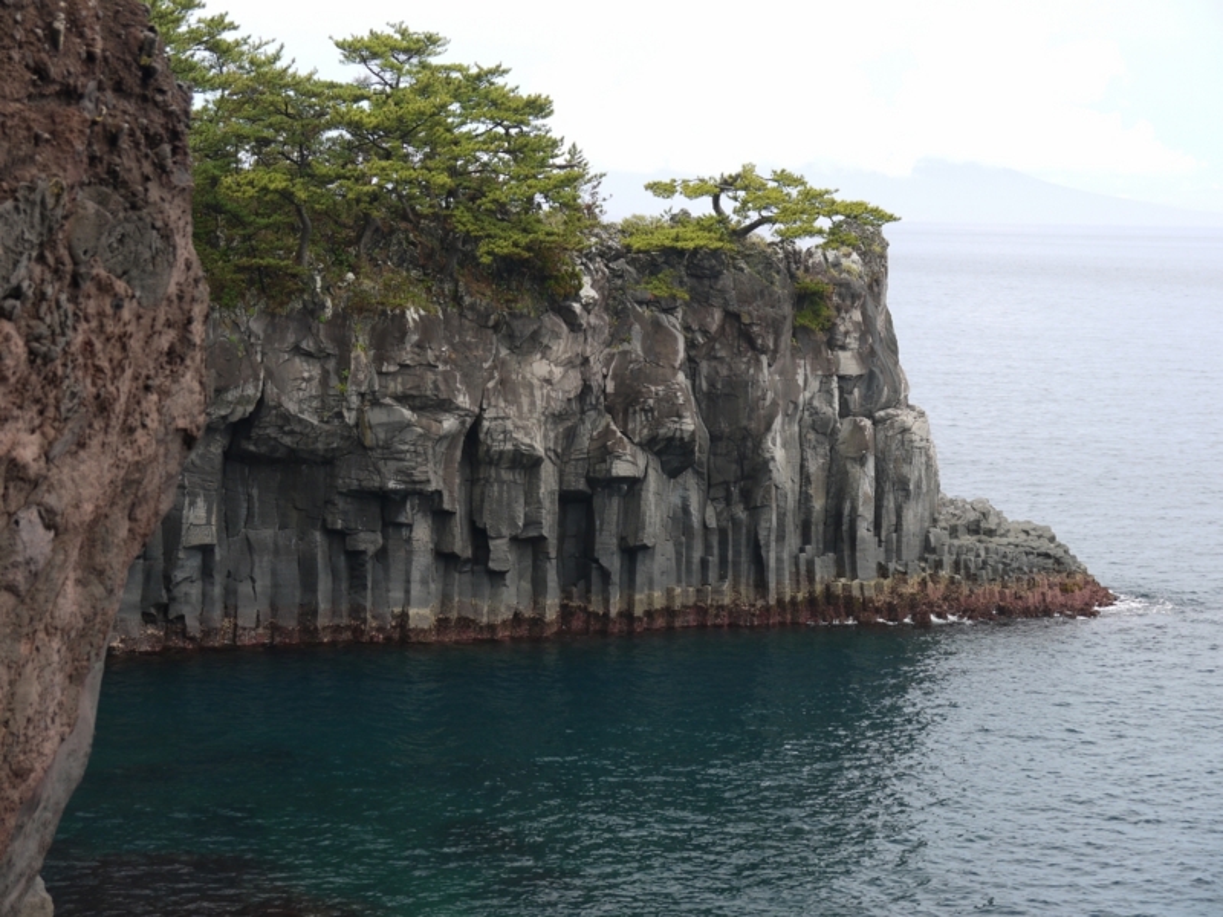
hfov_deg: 23.3
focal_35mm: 84
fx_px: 2968
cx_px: 612
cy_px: 458
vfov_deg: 17.6
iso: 100
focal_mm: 42
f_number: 8
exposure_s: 1/30
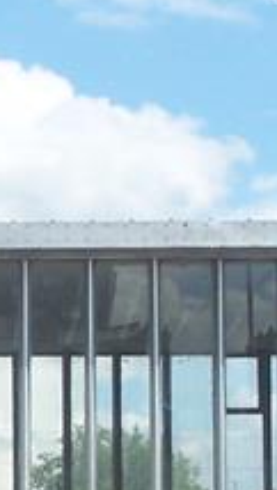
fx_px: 2679
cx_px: 1
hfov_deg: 5.9
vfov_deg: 10.4
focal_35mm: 206
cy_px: 428
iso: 80
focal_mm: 6.3
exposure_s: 1/640
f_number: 4
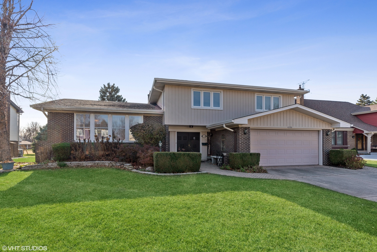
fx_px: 189
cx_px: 188
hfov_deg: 90.0
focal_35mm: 18
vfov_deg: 67.4
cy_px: 126
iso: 200
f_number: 9
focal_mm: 18
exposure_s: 1/400
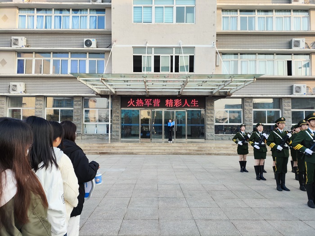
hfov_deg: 69.4
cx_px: 158
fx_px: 227
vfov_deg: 54.9
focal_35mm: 25
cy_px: 118
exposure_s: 1/162
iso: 50
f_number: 1.79
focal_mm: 4.71
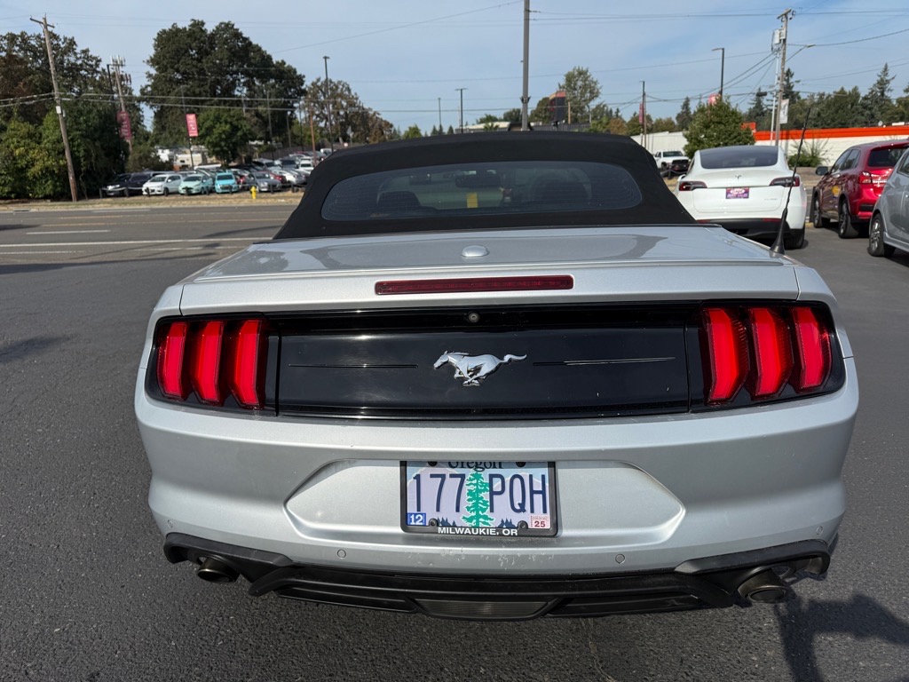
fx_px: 630
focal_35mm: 24
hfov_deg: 71.6
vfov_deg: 56.8
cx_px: 454
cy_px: 341
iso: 80
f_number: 1.78
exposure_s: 1/7353
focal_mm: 6.76
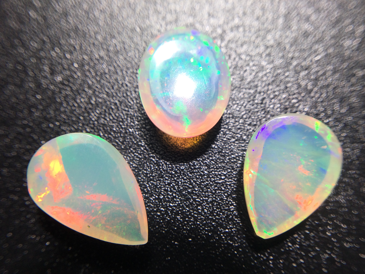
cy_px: 137
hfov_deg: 58.4
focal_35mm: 31
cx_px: 182
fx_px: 327
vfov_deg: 45.4
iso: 25
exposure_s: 1/111
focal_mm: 3.3
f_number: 2.4
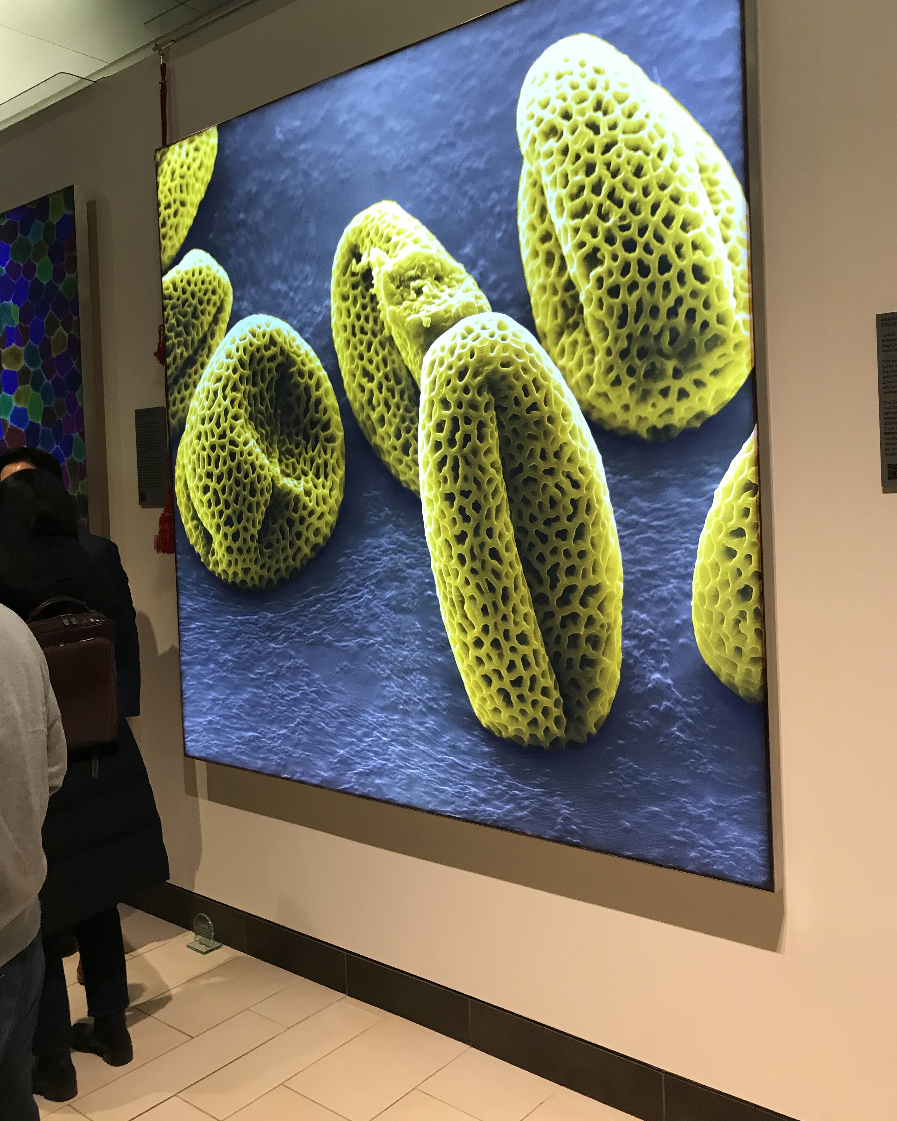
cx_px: 442
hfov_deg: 48.5
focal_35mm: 30
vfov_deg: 58.7
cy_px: 516
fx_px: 995
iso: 40
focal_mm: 3.99
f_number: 1.8
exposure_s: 1/31
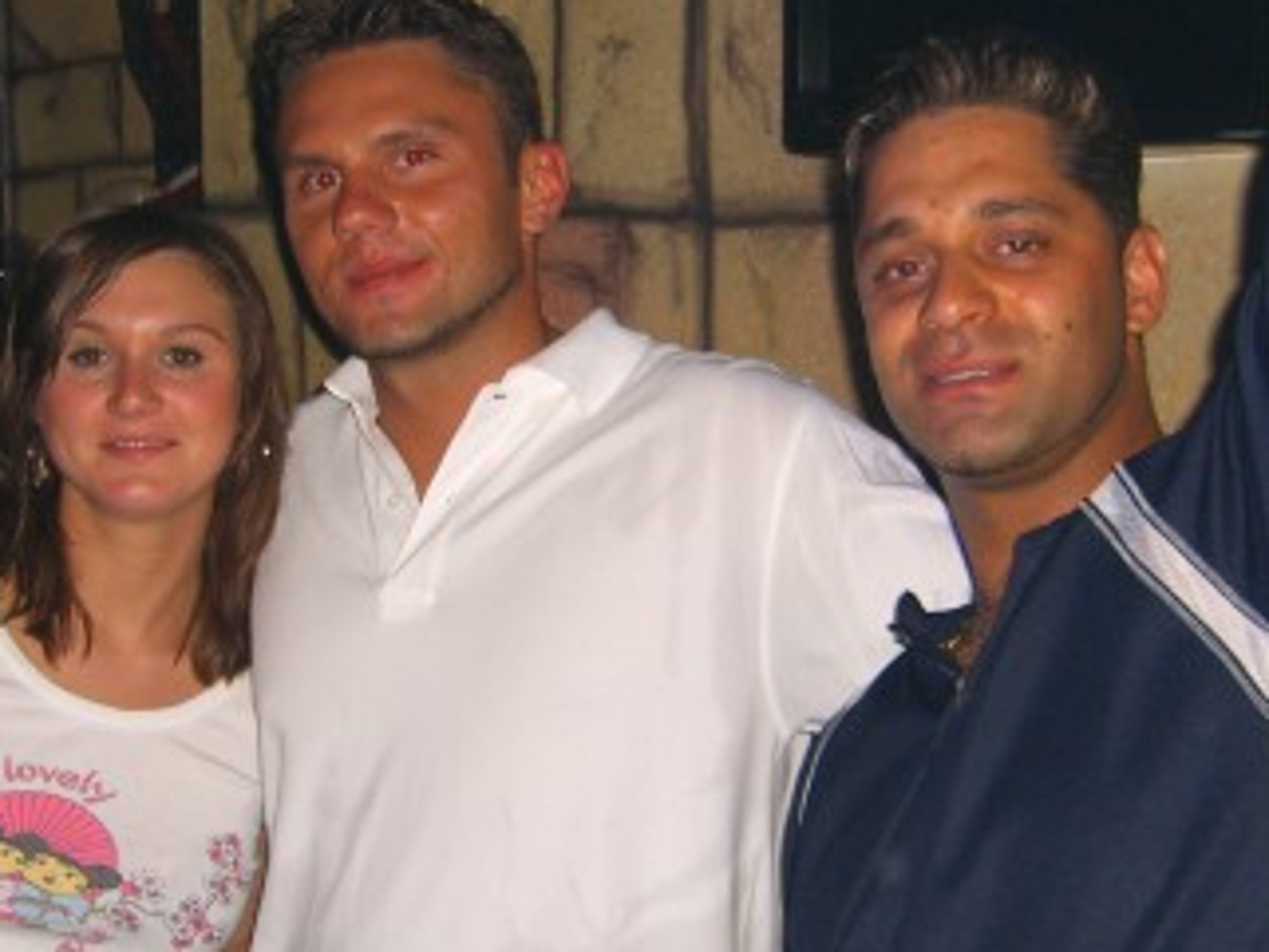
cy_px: 549
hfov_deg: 27.4
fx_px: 2604
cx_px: 565
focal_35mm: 71
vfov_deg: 20.7
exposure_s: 1/60
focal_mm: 7.9
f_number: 2.8
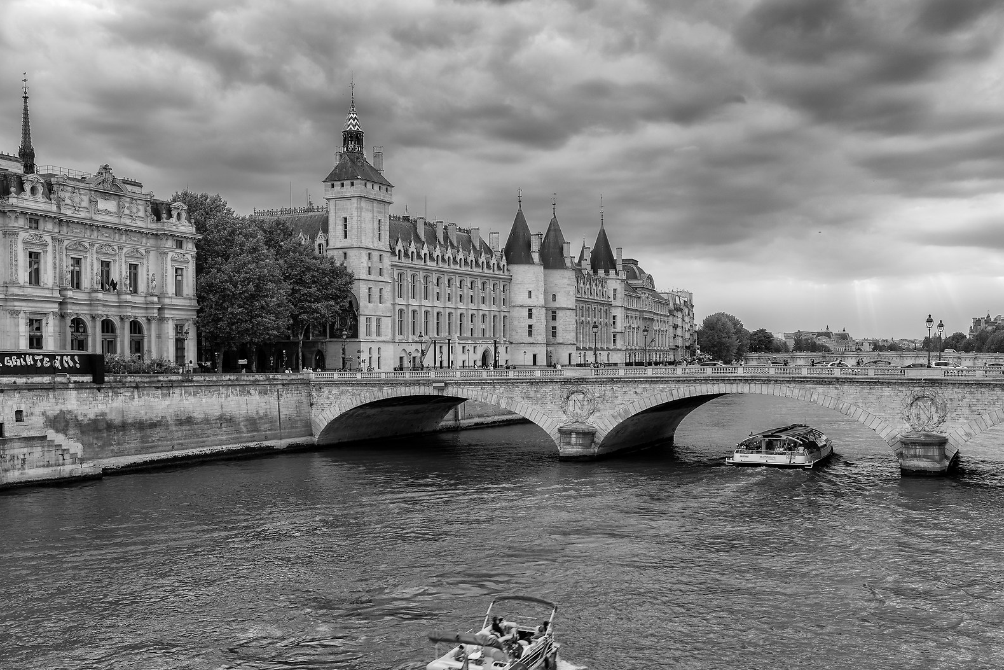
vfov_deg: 35.0
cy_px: 389
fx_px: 1060
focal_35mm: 38
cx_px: 492
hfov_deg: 50.7
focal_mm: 25
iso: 100
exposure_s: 1/30
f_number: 6.7
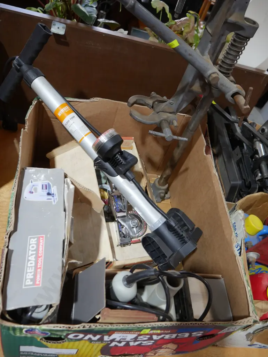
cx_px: 134
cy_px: 178
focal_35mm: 28
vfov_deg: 63.4
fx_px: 289
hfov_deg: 49.8
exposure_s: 1/60
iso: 400
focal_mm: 14
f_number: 3.5
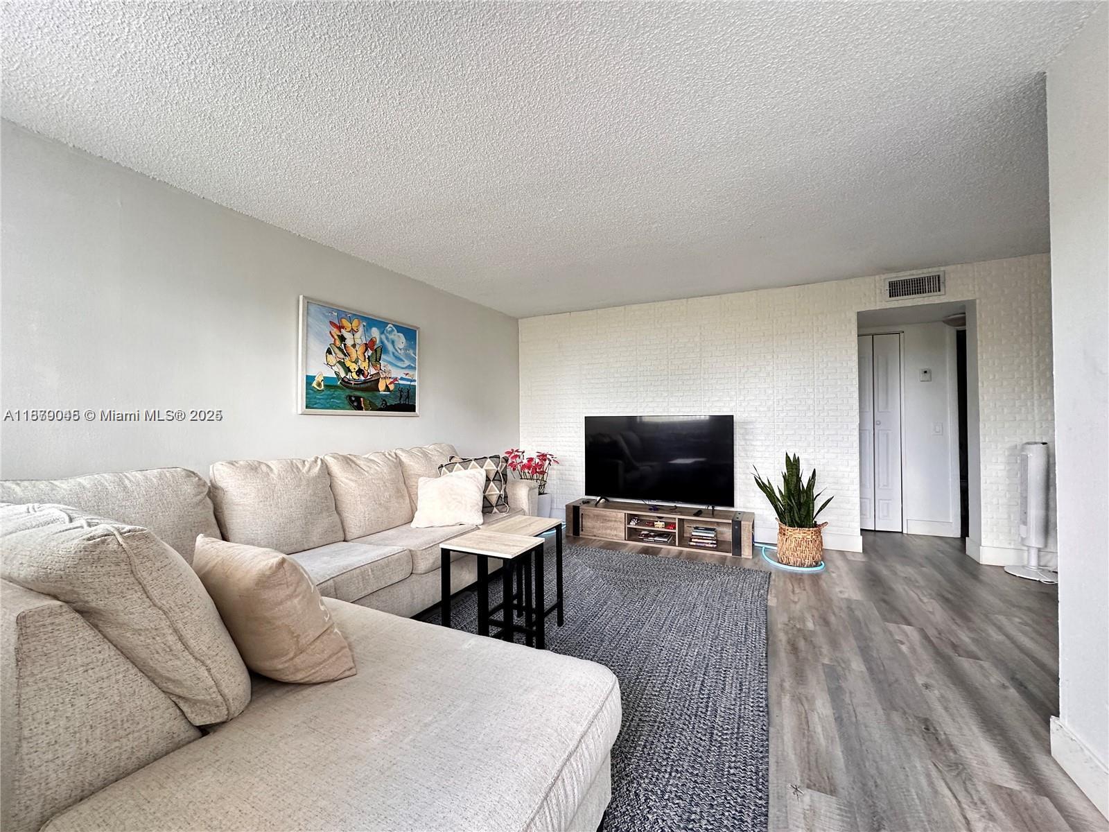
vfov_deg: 85.7
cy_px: 416
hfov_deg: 102.1
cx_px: 554
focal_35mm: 14
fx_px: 449
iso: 320
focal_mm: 2.22
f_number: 2.2
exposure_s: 1/98
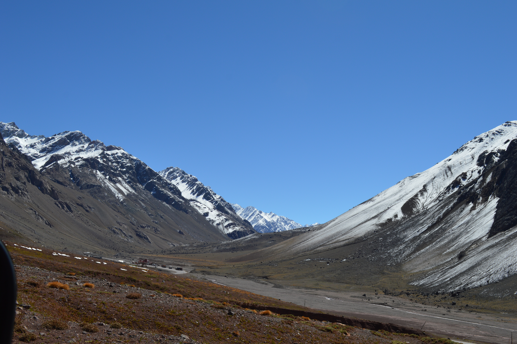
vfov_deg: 34.1
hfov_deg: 49.6
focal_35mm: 39
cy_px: 172
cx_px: 258
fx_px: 560
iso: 100
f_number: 9
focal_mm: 26
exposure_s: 1/320
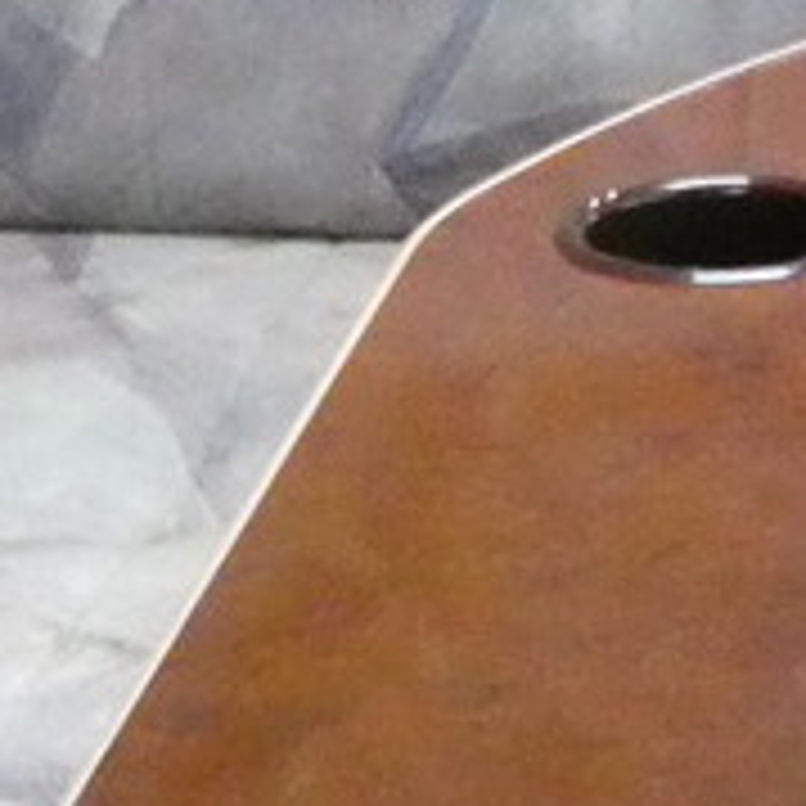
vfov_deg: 9.1
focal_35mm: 190
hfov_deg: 9.0
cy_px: -212
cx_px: 1103
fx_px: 5005
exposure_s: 1/25
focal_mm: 4.3
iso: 1600
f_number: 3.3
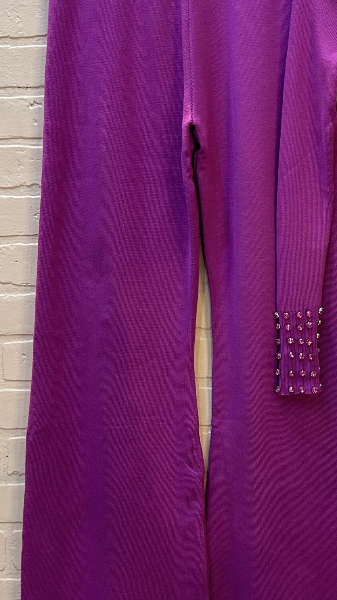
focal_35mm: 48
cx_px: 343
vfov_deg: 42.4
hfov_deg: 23.8
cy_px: 205
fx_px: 762
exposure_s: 1/60
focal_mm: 5.7
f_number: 1.5
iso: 200
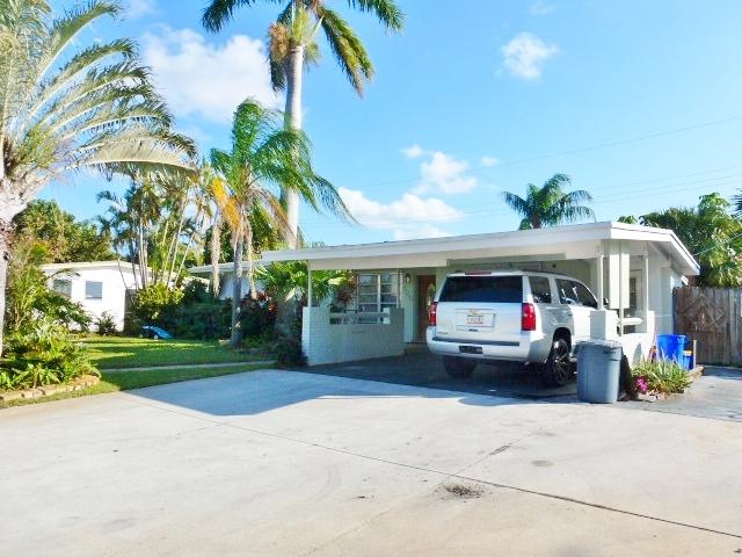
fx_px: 536
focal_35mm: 25
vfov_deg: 54.9
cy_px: 278
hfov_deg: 69.4
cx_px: 371
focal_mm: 4.3
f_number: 4
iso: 100
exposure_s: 1/800
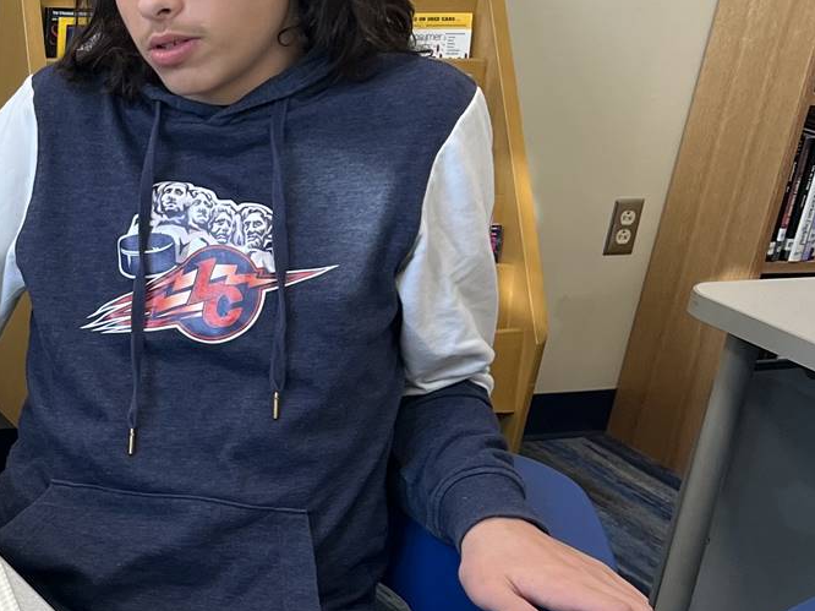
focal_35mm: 75
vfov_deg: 19.5
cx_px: -162
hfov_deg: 23.7
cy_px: 468
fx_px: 1765
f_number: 1.5
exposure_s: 1/120
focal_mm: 5.7
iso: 64
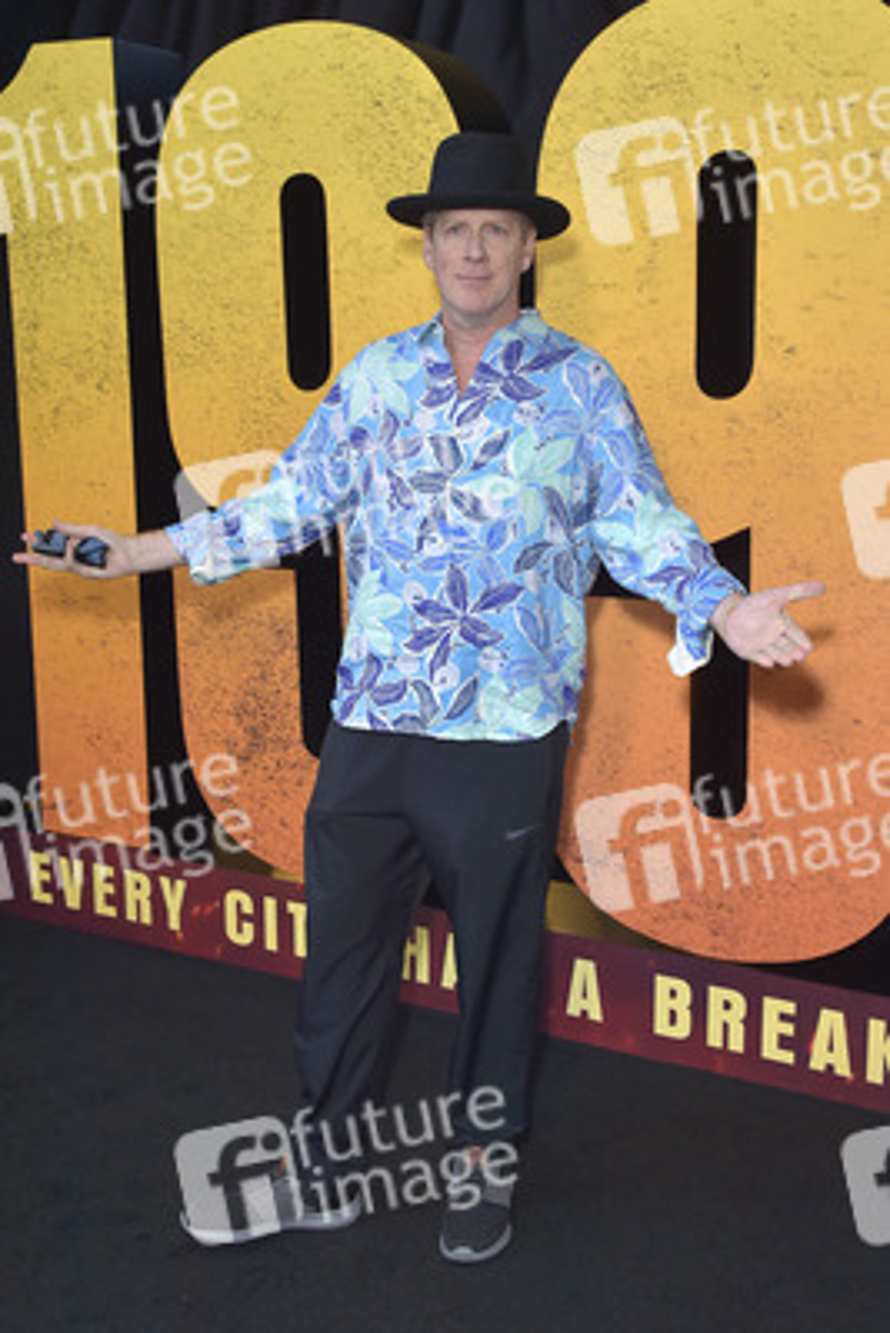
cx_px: 445
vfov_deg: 50.7
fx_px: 1408
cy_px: 666
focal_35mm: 38
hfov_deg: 35.1
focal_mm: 38
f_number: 6.3
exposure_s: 1/250
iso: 640
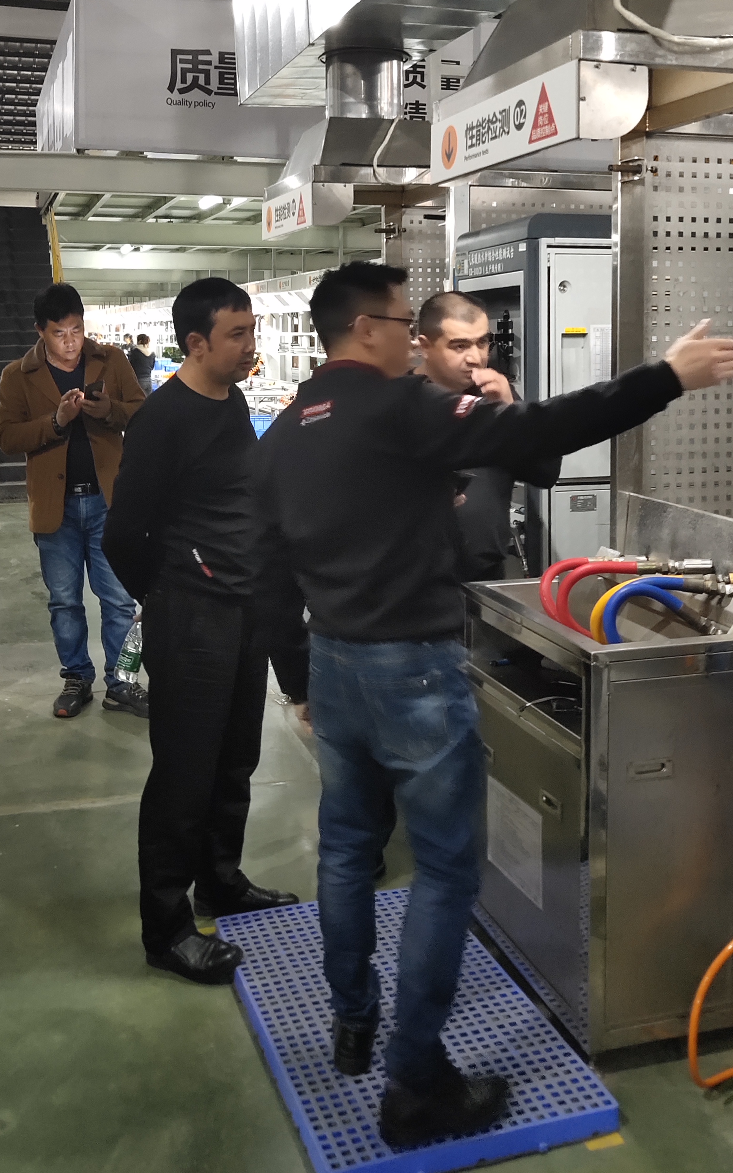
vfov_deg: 45.6
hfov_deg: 29.9
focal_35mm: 43
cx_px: 385
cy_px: 397
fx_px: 1374
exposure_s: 1/33
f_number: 1.8
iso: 806
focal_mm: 4.35
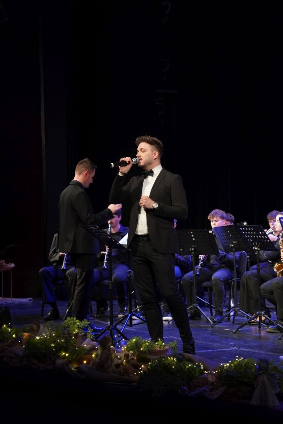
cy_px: 212
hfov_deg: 18.2
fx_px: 884
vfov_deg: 27.0
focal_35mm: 75
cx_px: 142
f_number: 3.2
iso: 1600
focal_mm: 50
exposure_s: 1/100
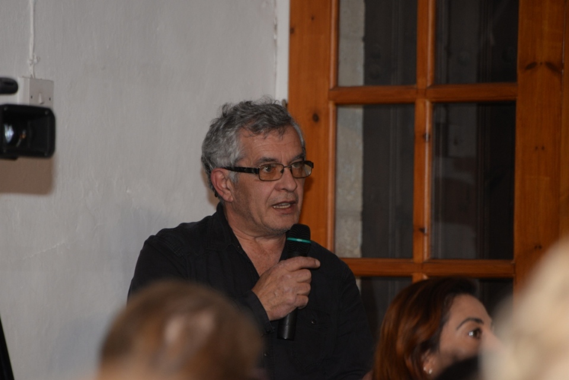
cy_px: 190
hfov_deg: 6.9
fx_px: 4744
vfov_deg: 4.6
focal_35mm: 300
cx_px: 284
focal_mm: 300
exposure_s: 1/60
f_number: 6.3
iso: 1000
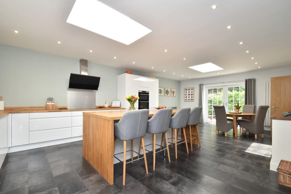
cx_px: 146
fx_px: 121
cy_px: 97
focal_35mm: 15
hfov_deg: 100.4
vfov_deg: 77.3
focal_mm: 10
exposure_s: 1/60
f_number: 9
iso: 450
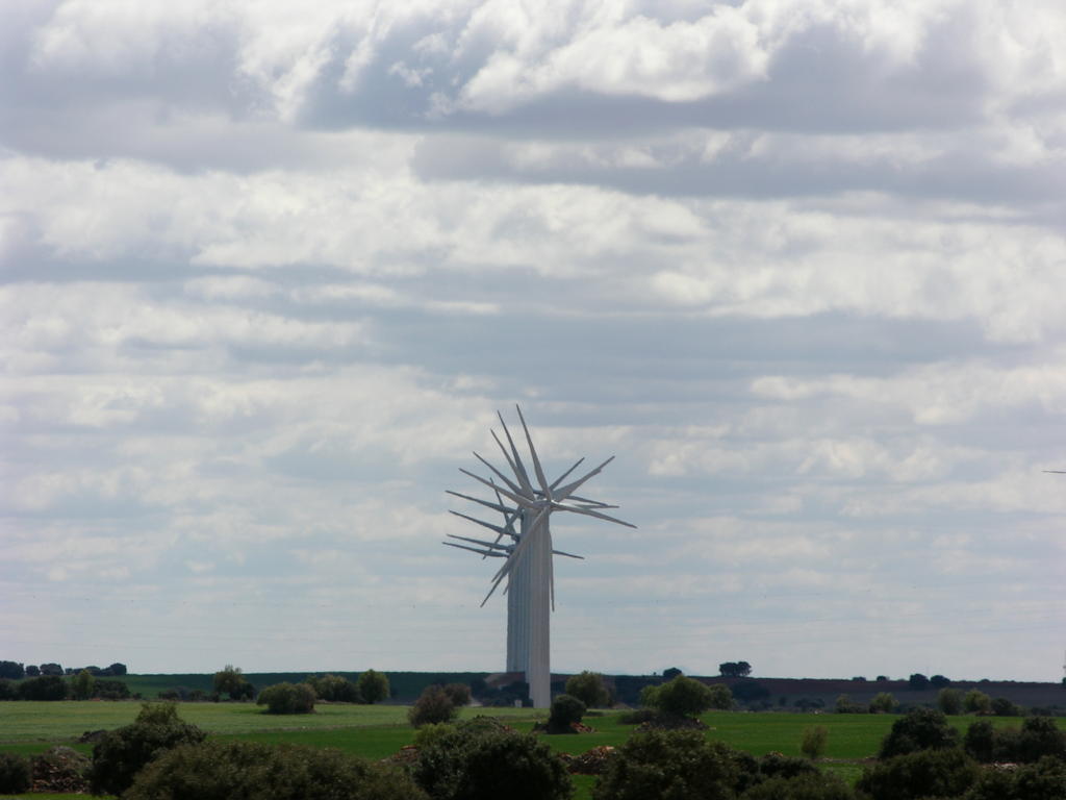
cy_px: 400
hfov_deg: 7.1
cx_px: 533
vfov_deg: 5.3
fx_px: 8623
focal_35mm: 280
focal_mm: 71.2
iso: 50
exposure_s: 1/339
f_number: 7.4
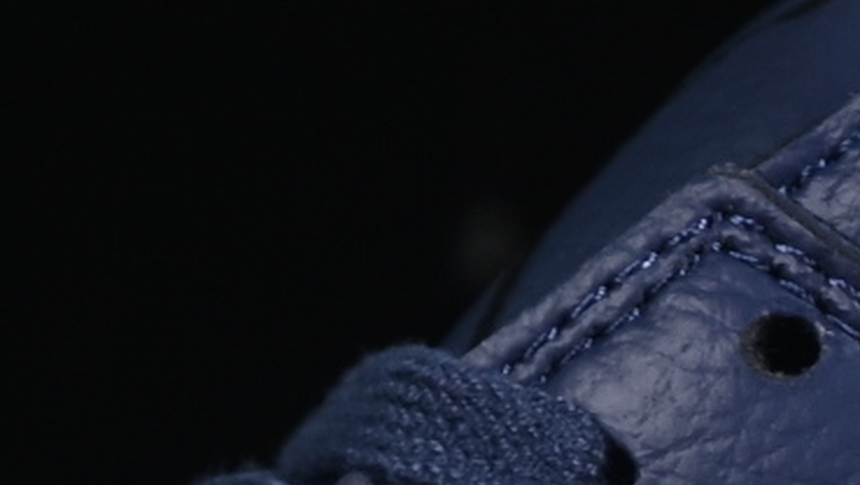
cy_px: 620
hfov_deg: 3.6
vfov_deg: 2.1
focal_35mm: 592
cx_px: 354
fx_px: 13507
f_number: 6.3
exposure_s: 1/60
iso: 160
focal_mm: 50
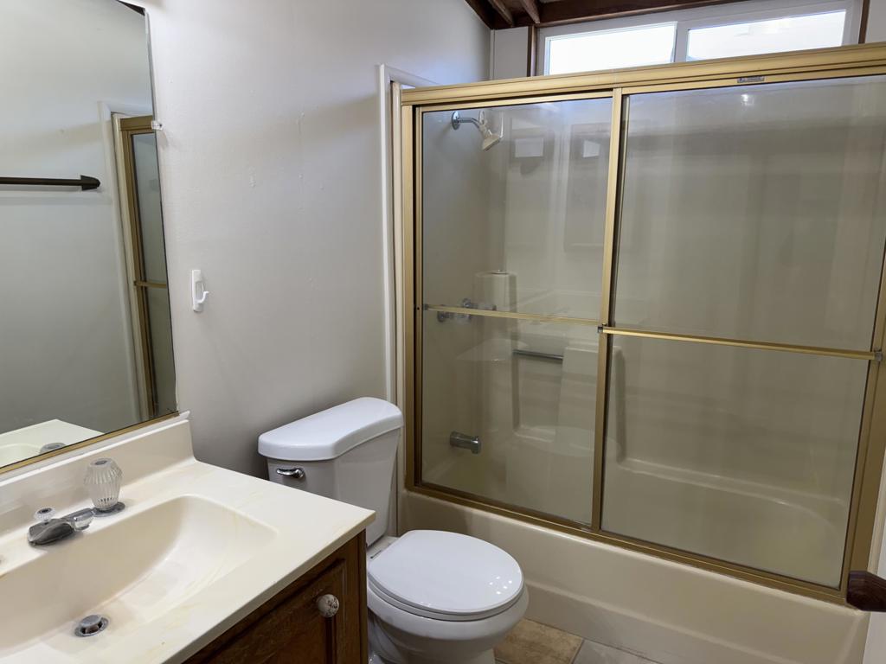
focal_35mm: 24
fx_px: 614
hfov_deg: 71.6
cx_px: 443
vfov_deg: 56.8
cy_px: 332
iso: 100
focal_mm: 6.76
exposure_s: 1/120
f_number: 1.78
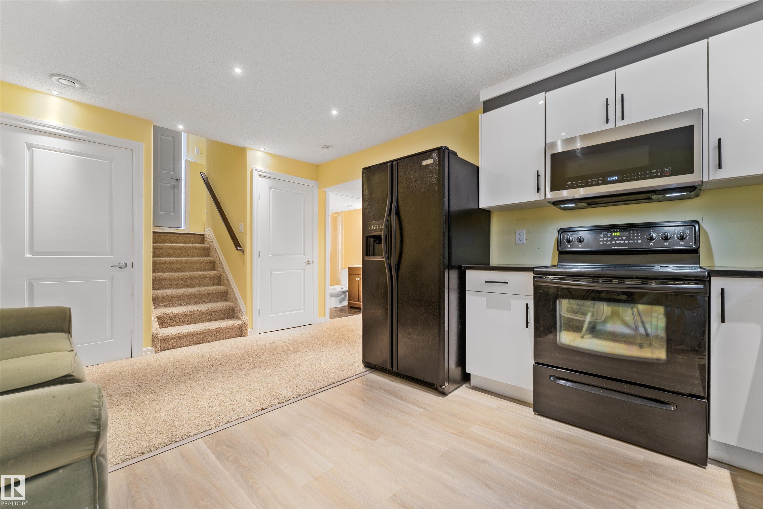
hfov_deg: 104.3
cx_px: 382
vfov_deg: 81.2
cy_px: 254
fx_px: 297
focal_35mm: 14
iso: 200
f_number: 8
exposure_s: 1/1.67
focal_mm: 14
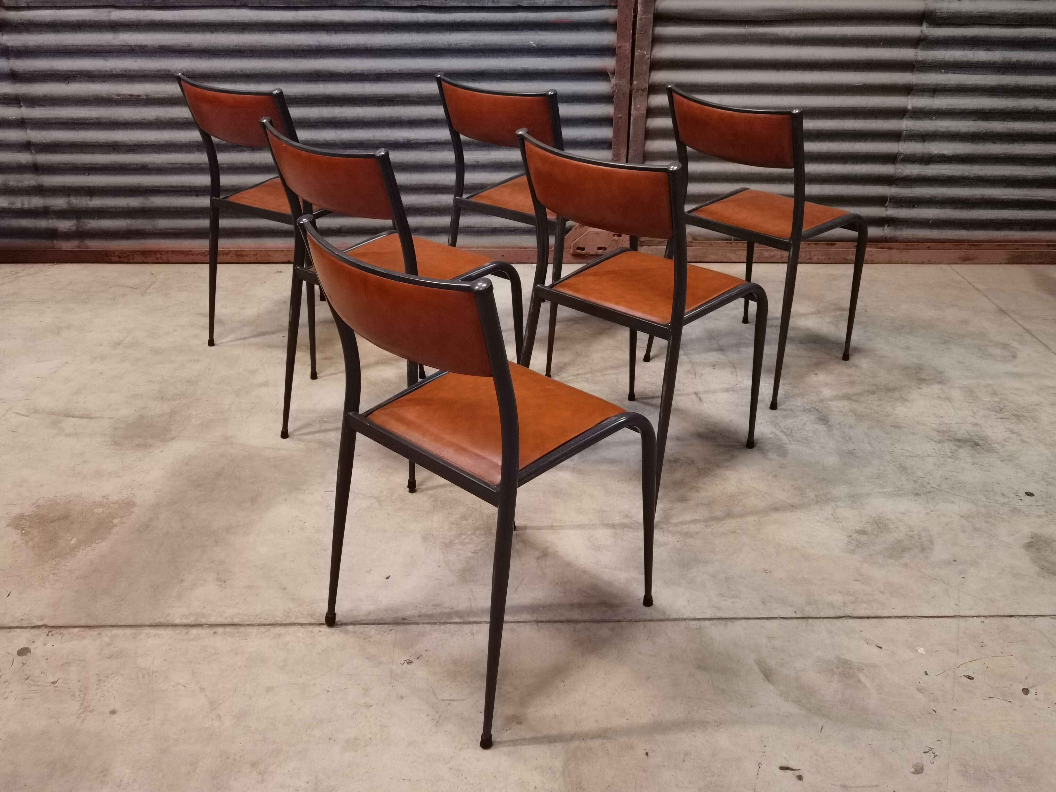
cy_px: 396
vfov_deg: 45.4
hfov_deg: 58.4
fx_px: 946
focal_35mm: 31
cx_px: 528
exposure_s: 1/24
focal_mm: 6.71
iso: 640
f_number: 1.9
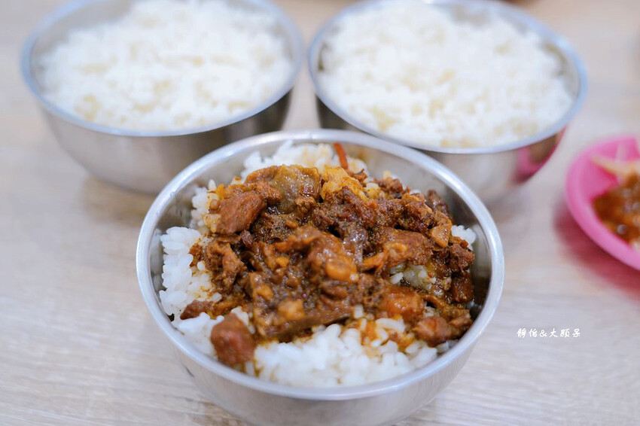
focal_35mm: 44
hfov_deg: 44.5
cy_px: 213
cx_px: 320
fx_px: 782
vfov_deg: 30.5
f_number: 4
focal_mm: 44
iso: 400
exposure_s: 1/50
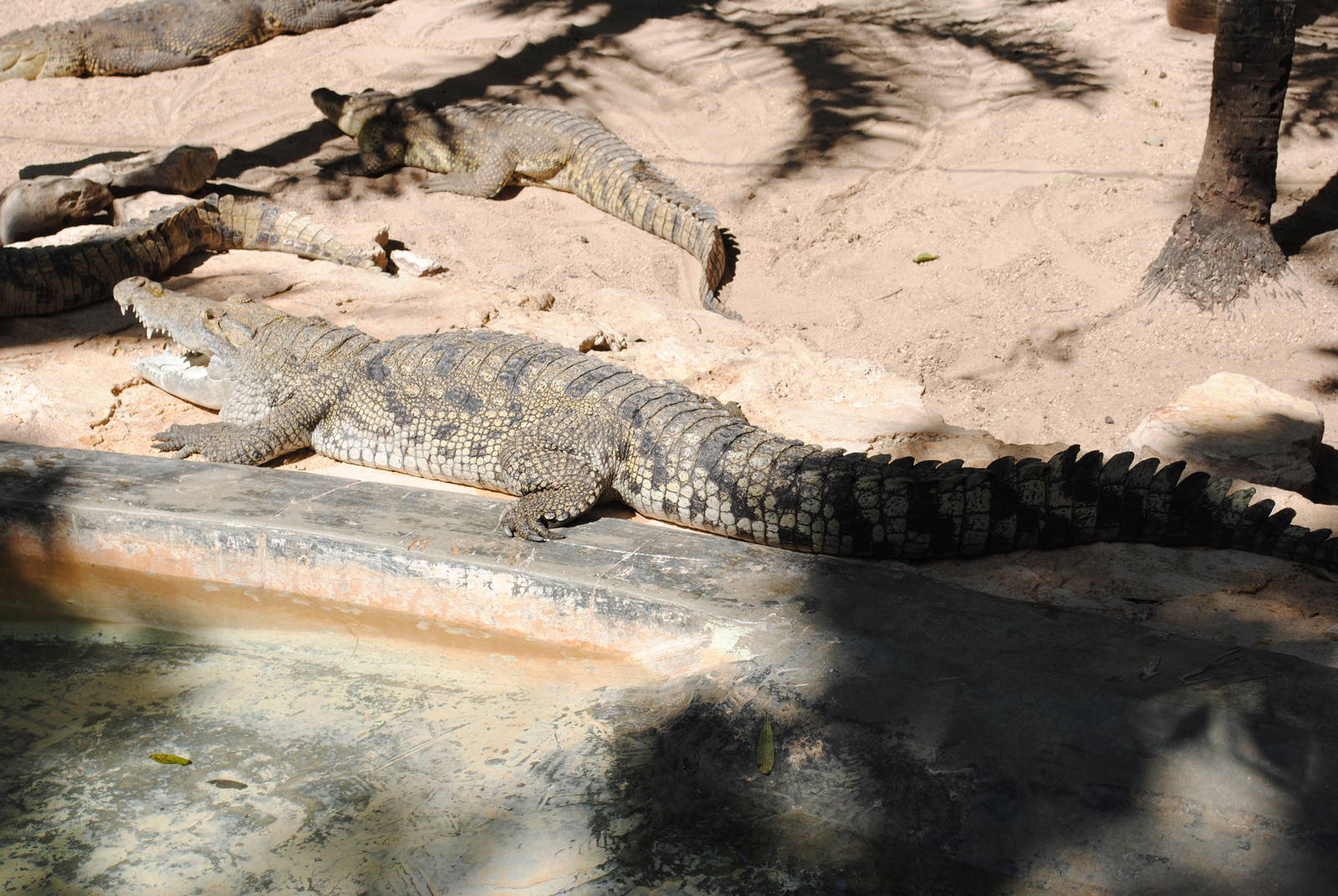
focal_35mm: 68
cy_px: 448
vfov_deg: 20.2
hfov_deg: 29.8
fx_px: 2512
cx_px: 669
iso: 100
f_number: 8
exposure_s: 1/250
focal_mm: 45
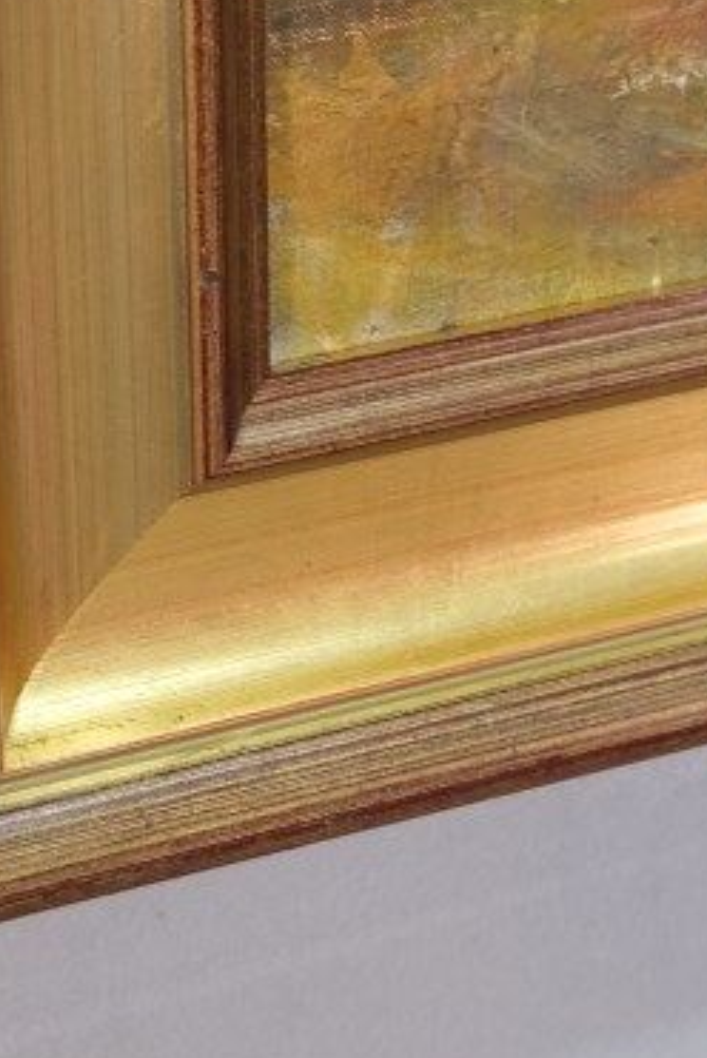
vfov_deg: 17.7
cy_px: 37
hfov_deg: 12.1
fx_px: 3322
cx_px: 268
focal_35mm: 113
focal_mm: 22.3
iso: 1000
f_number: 4
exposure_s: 1/30
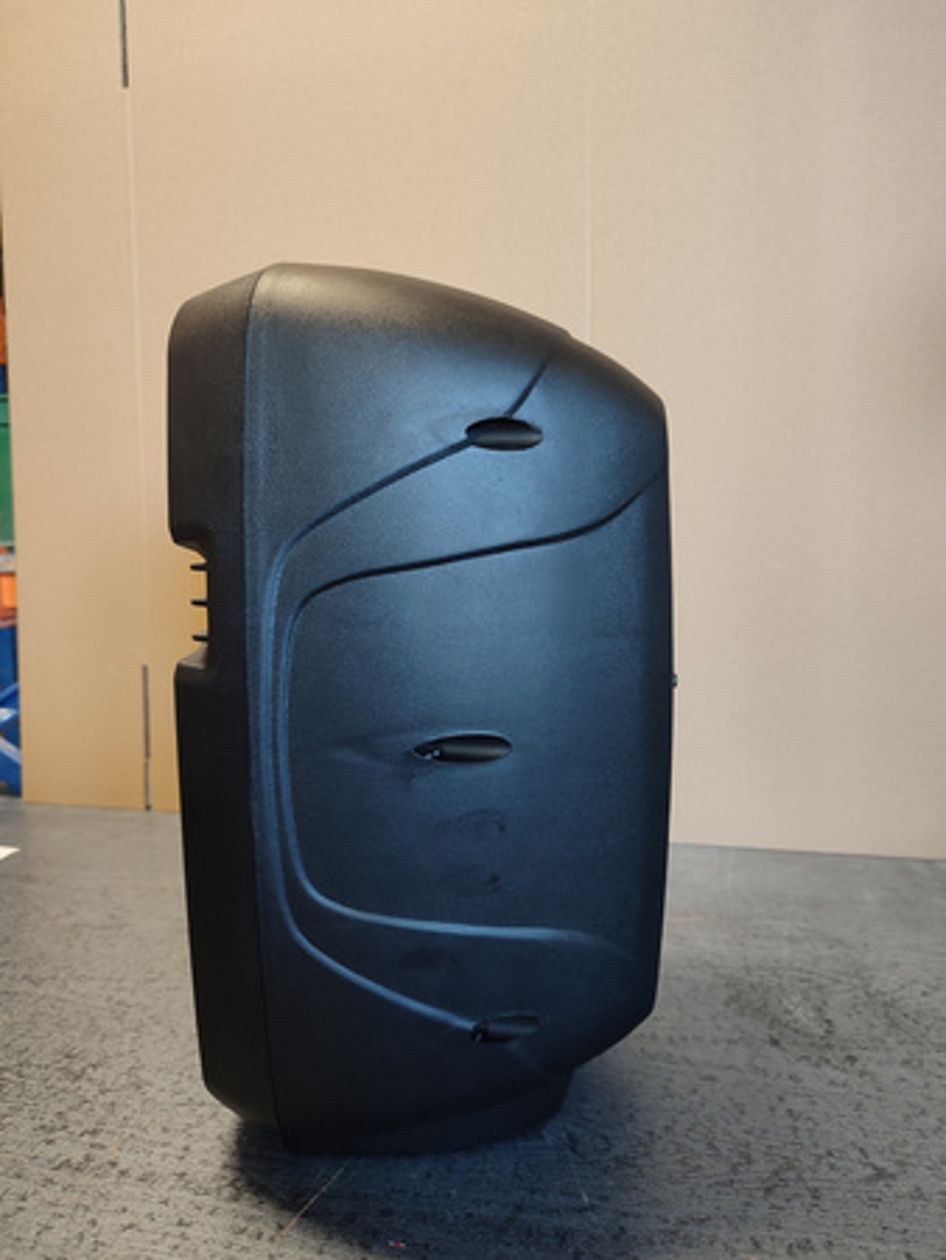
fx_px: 874
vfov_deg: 71.6
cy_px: 630
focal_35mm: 24
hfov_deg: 56.9
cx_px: 473
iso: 585
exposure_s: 1/20
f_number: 1.89
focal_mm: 5.89
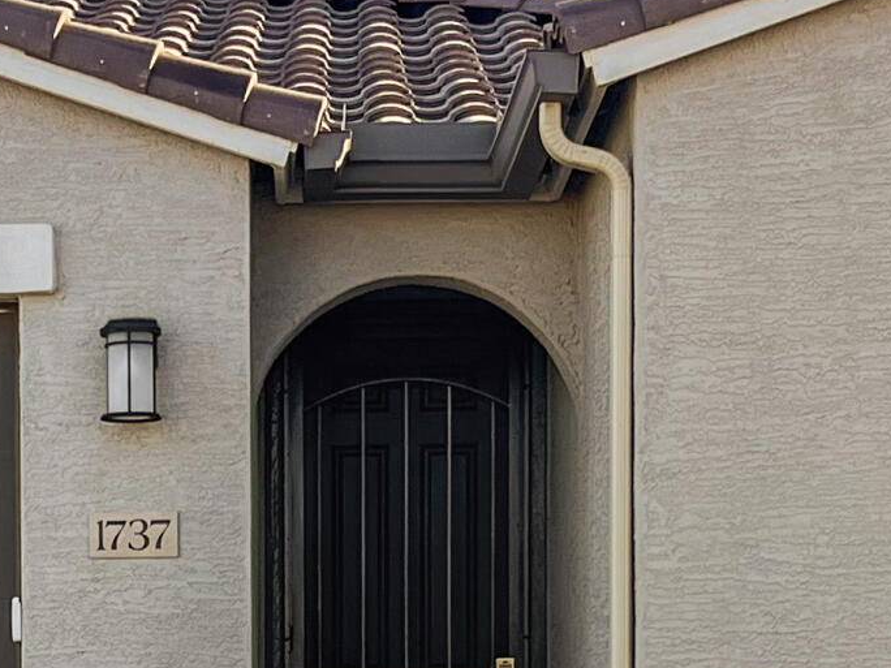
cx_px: 121
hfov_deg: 17.1
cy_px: 832
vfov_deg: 12.6
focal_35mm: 114
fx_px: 2934
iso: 50
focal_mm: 5.7
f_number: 1.5
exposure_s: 1/1600
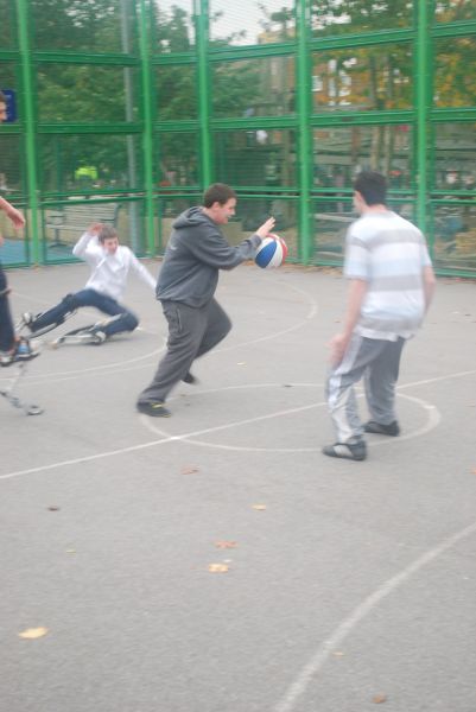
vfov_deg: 36.8
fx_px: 1069
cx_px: 238
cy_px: 356
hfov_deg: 25.1
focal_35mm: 54
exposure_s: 1/60
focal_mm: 36
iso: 800
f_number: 5.3
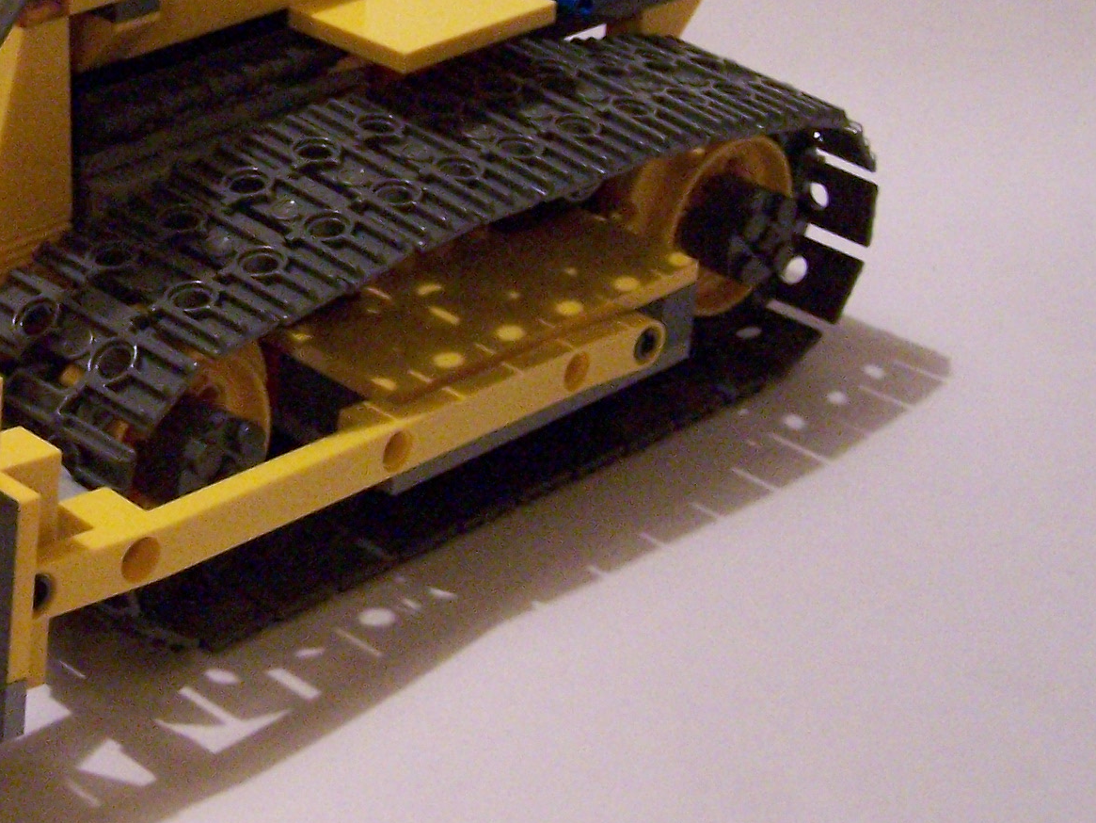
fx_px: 2660
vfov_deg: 17.5
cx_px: 36
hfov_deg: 22.5
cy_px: 222
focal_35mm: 84
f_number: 2.8
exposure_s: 1/20
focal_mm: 6.3
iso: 400
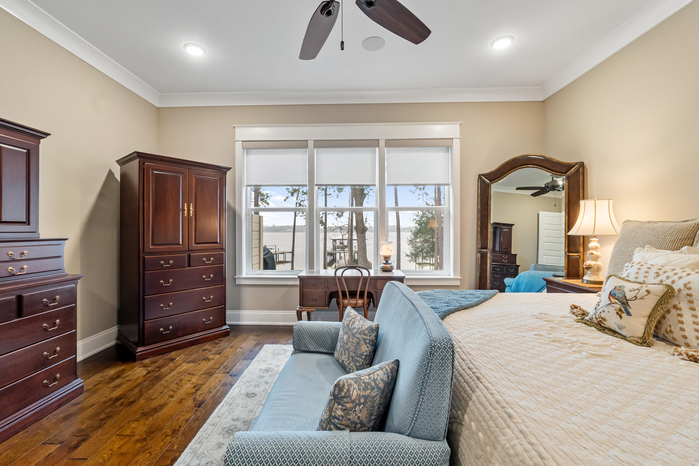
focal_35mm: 15
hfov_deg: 100.4
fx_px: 291
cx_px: 350
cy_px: 233
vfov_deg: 77.3
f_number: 9
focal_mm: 10
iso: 500
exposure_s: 1/8
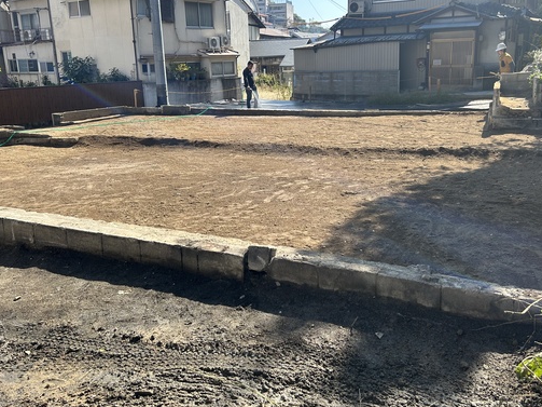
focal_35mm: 31
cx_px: 284
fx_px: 485
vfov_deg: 45.2
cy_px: 168
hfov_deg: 58.3
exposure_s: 1/1621
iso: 50
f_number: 1.5
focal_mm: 5.7
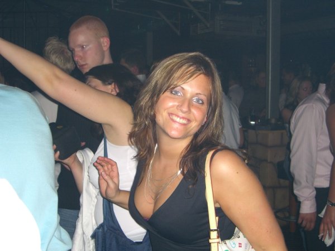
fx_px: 445
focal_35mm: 46
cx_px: 168
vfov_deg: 31.5
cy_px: 126
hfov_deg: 41.2
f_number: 3.1
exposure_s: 1/60
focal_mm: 9.5
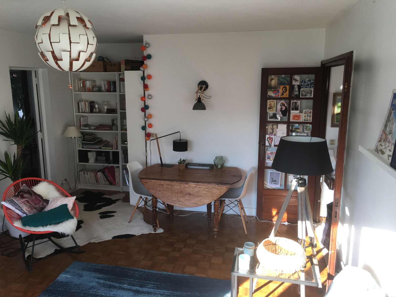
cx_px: 198
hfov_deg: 61.7
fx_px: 332
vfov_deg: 48.2
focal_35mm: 29
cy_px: 148
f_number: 2.2
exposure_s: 1/100
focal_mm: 4.15
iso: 32
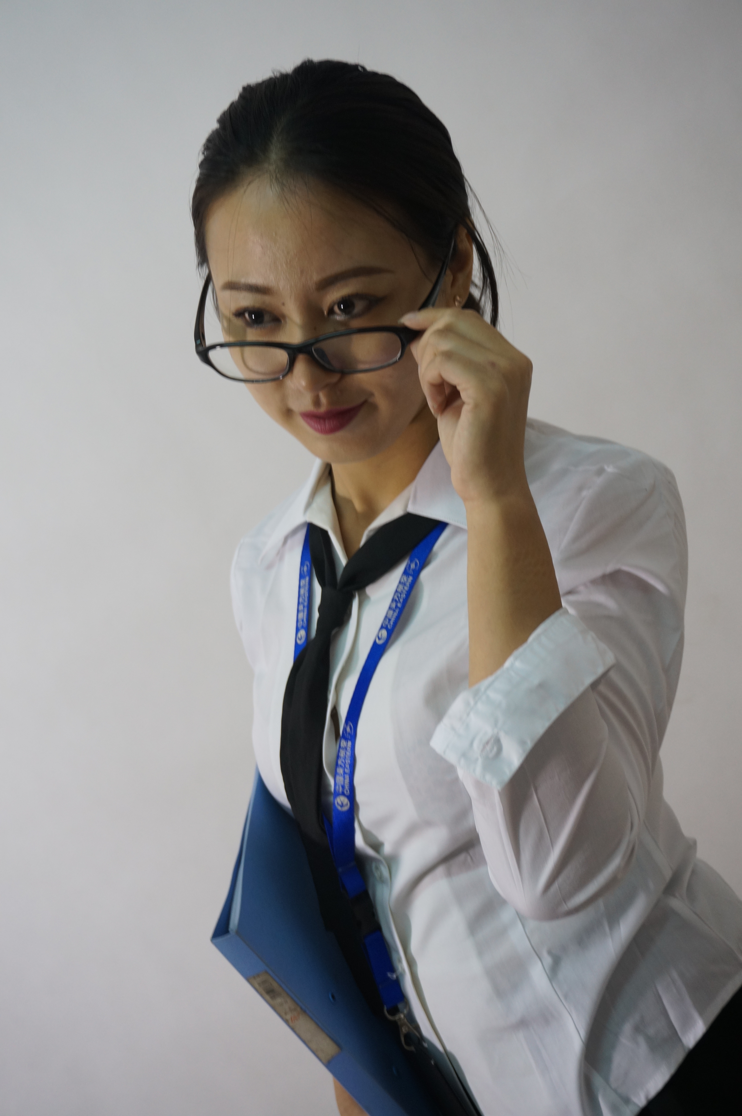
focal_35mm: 46
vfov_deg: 42.4
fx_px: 1441
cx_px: 371
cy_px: 558
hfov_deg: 28.9
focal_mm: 31
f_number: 5
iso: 500
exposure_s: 1/60
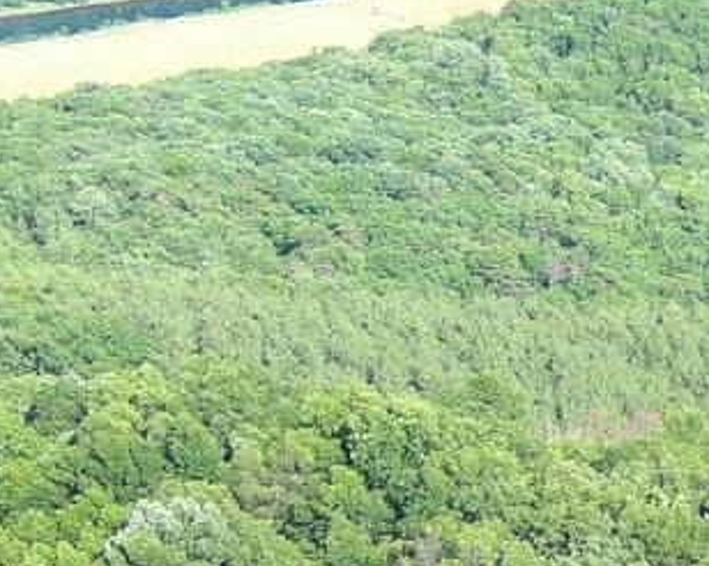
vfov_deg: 8.5
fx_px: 3796
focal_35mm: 181
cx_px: 1621
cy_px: 546
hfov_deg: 9.6
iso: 100
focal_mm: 10.57
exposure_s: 1/306
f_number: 2.8
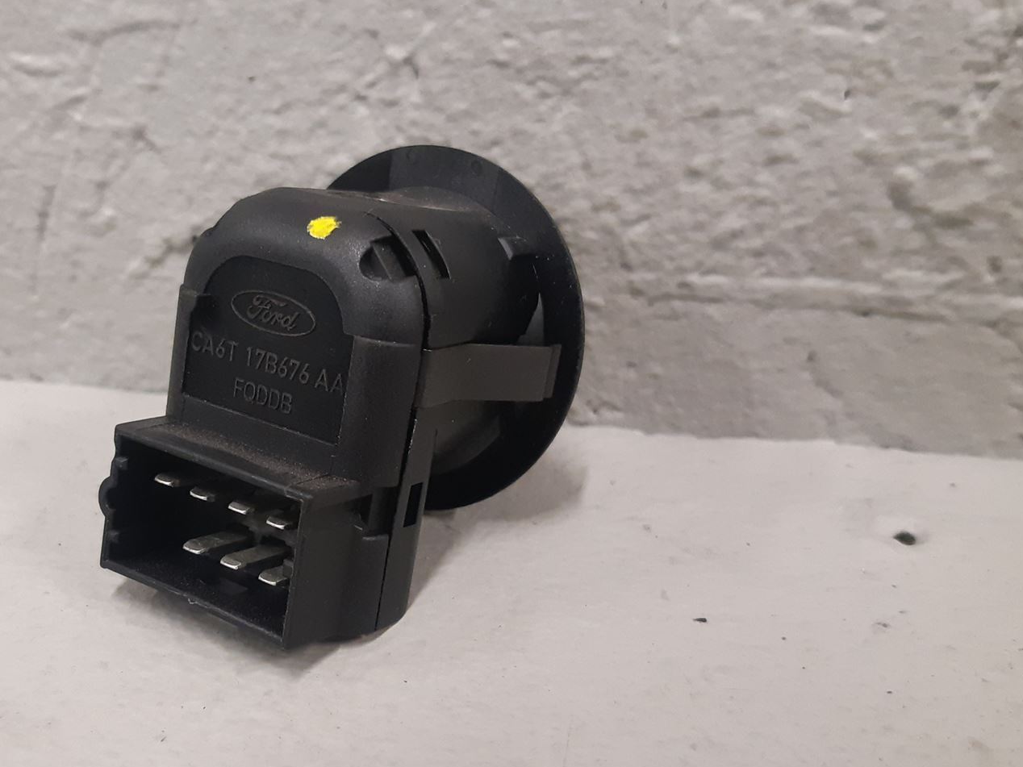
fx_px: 1241
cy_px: 437
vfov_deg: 34.3
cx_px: 323
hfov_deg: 44.0
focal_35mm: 42
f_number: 1.7
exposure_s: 1/50
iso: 250
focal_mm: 3.93
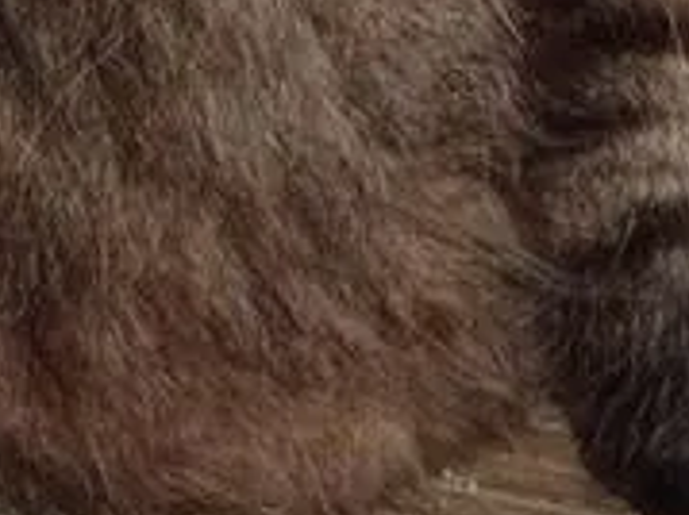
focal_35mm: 224
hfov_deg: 8.8
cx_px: 262
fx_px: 4456
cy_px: -469
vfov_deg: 6.5
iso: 250
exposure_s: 1/50
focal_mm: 8.51
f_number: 4.5
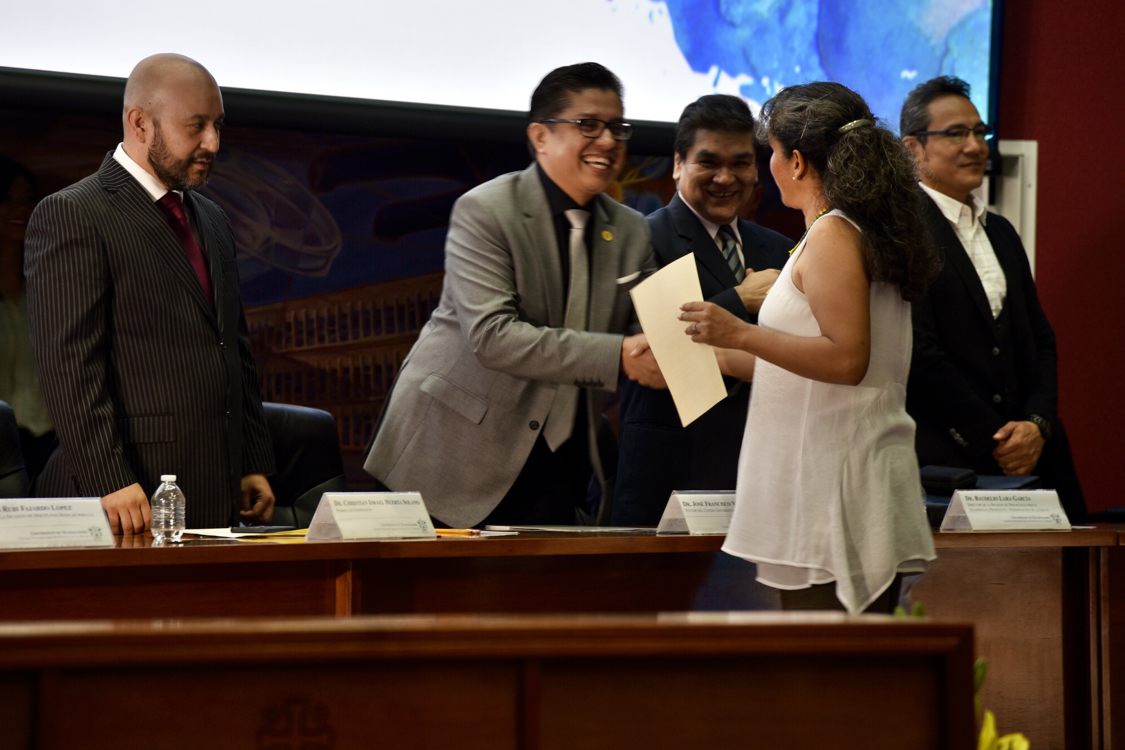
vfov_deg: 10.2
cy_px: 363
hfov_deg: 15.2
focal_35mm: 135
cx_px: 524
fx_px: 4218
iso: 250
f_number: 4.5
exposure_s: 1/30
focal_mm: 120
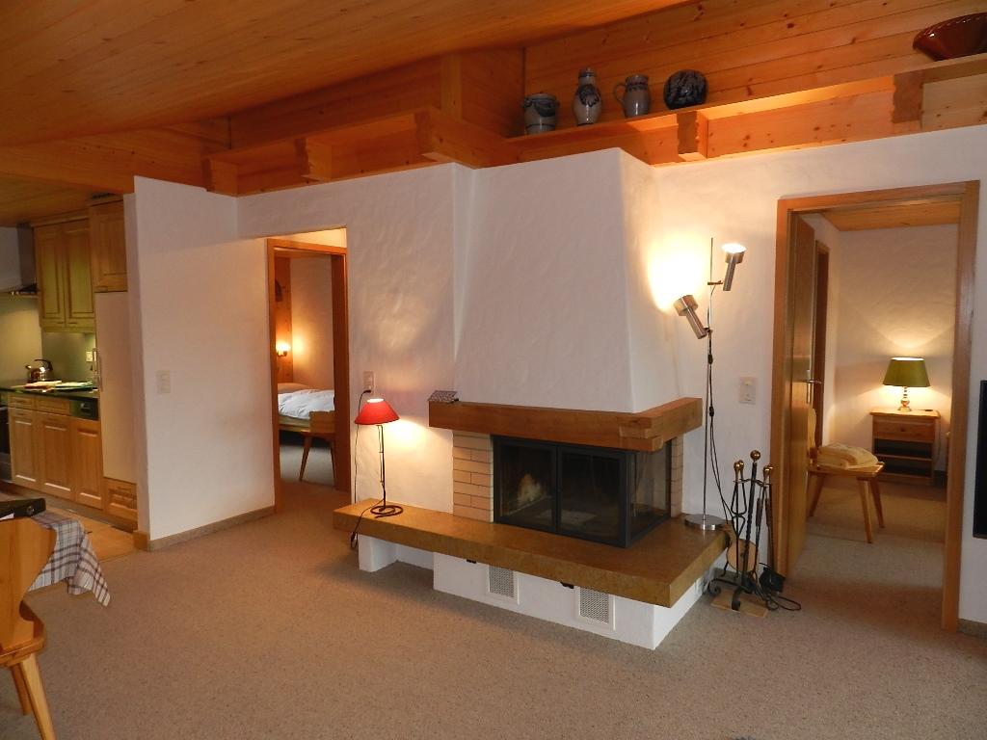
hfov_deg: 73.9
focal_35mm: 23
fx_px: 656
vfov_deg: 58.9
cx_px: 494
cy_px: 370
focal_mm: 4
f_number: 3.4
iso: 200
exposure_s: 1/30
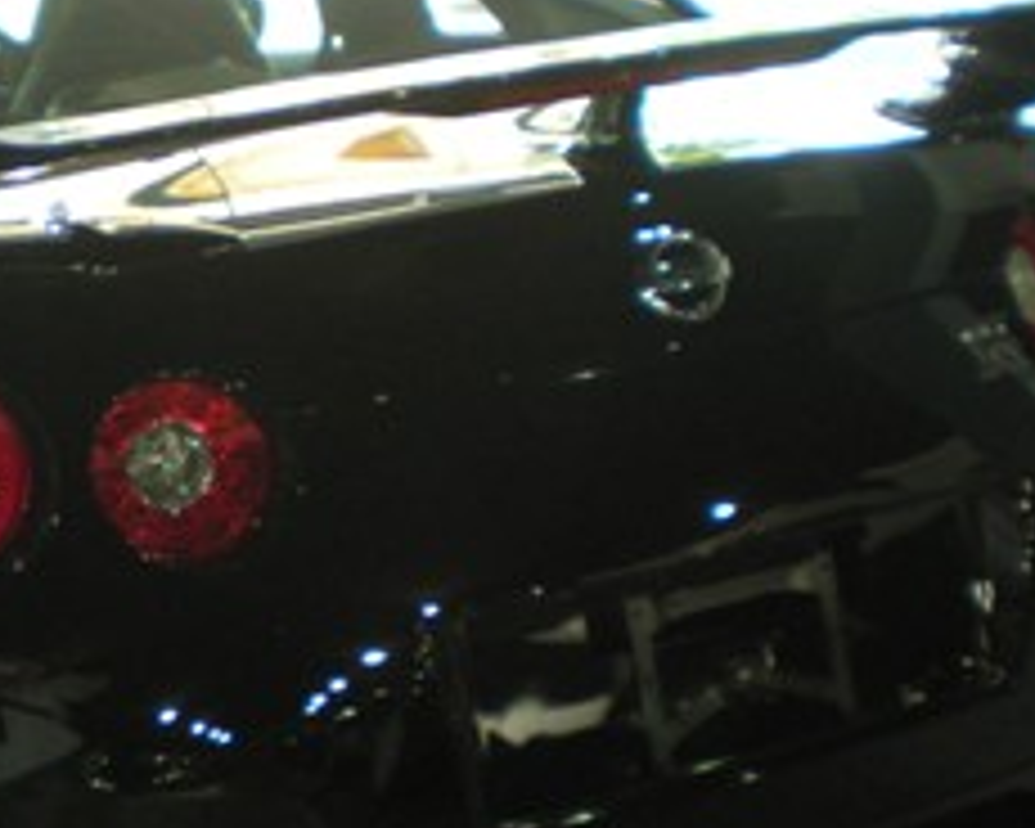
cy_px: 576
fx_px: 2634
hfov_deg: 21.7
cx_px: 92
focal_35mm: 86
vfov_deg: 17.8
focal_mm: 6.3
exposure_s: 1/45.8
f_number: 3.1
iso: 200
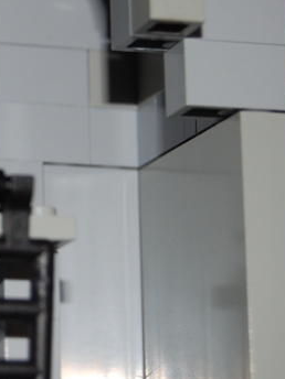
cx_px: -114
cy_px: 150
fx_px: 1900
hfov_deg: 8.4
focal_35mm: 173
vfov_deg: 11.4
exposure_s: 1/60
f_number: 5.6
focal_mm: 55
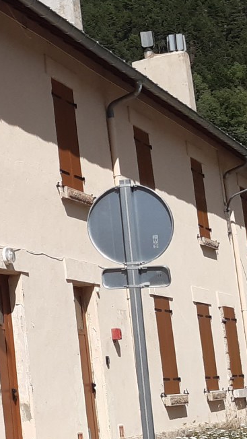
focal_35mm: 89
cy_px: 135
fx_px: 1036
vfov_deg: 23.8
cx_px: -309
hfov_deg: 11.6
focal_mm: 3.92
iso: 40
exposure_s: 1/2564
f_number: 1.7
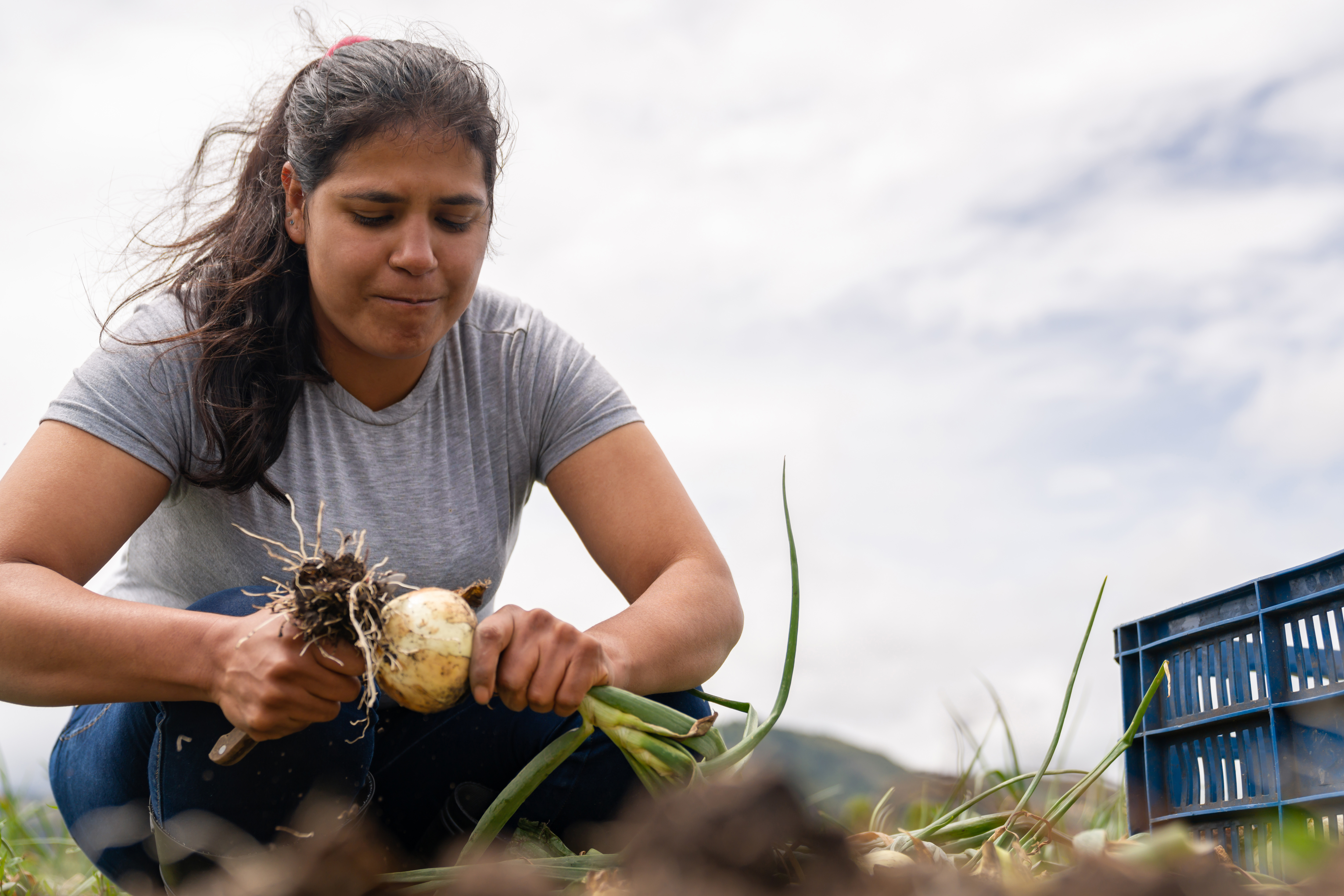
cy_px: 460
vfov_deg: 27.5
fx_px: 1829
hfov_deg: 40.3
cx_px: 706
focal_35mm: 49
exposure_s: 1/2000
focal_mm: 40
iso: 100
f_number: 2.8
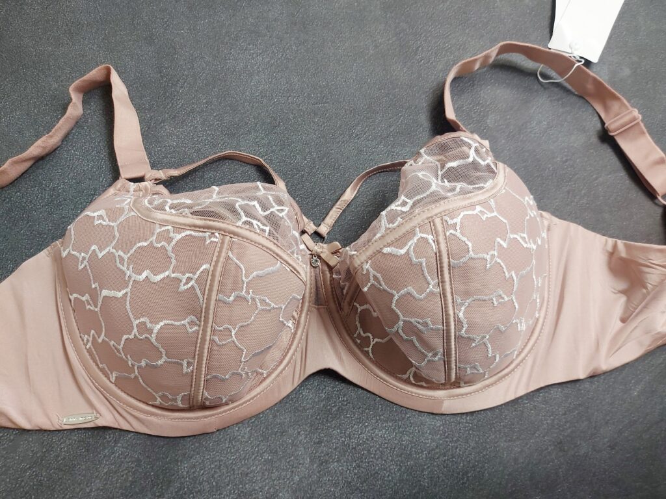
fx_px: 462
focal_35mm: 24
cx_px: 333
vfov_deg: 56.8
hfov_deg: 71.6
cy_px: 250
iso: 80
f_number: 1.8
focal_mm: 5.23
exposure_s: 1/50
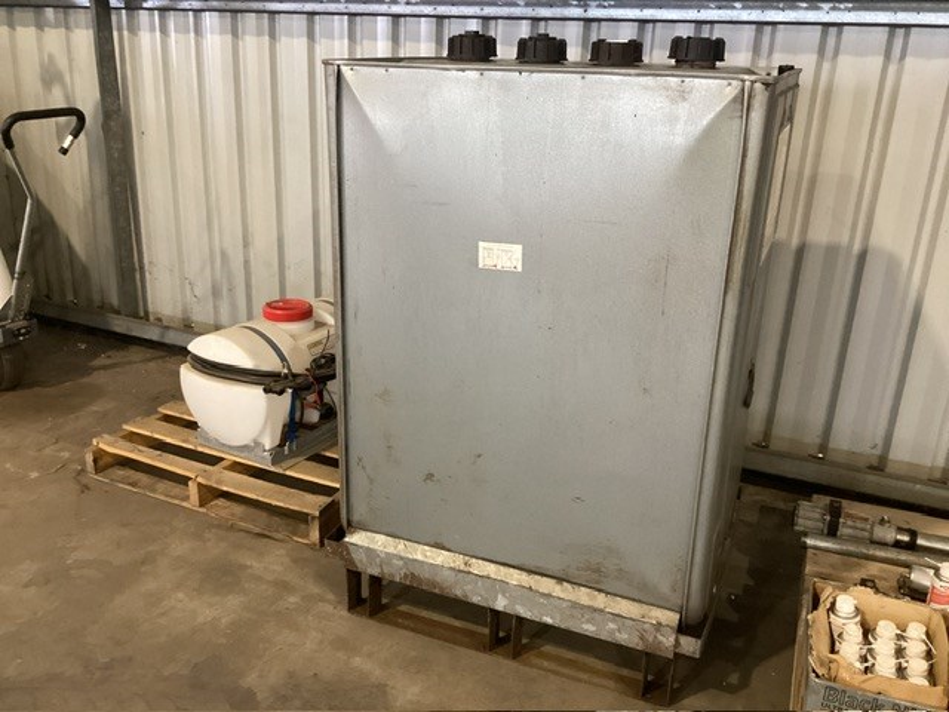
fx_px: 850
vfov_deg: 45.4
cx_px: 474
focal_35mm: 31
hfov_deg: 58.4
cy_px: 356
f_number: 2.4
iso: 400
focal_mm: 3.3
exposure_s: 1/50
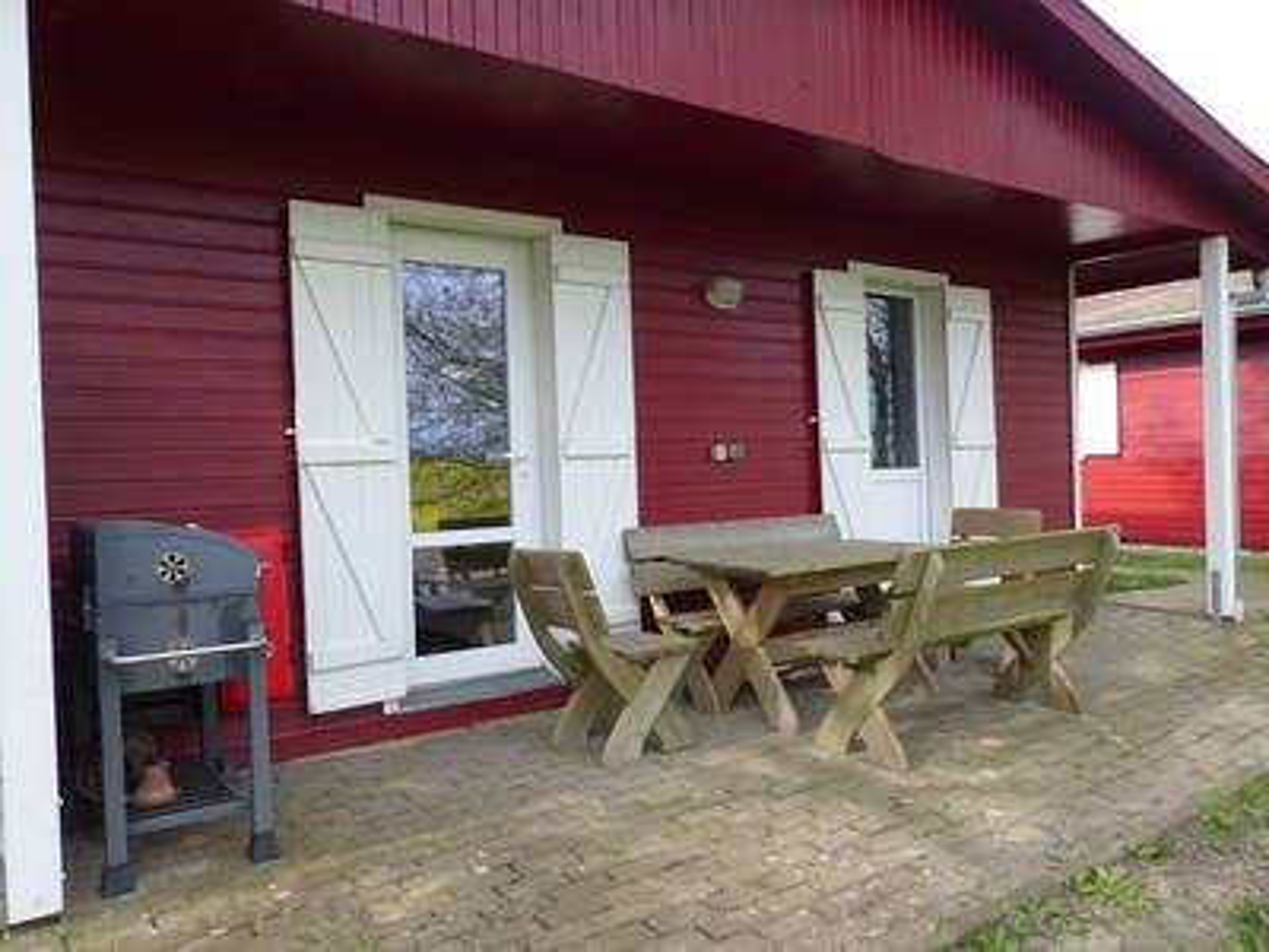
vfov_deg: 53.1
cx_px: 634
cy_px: 476
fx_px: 953
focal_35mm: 26
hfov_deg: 67.3
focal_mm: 4.5
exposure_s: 1/125
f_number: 4
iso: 100
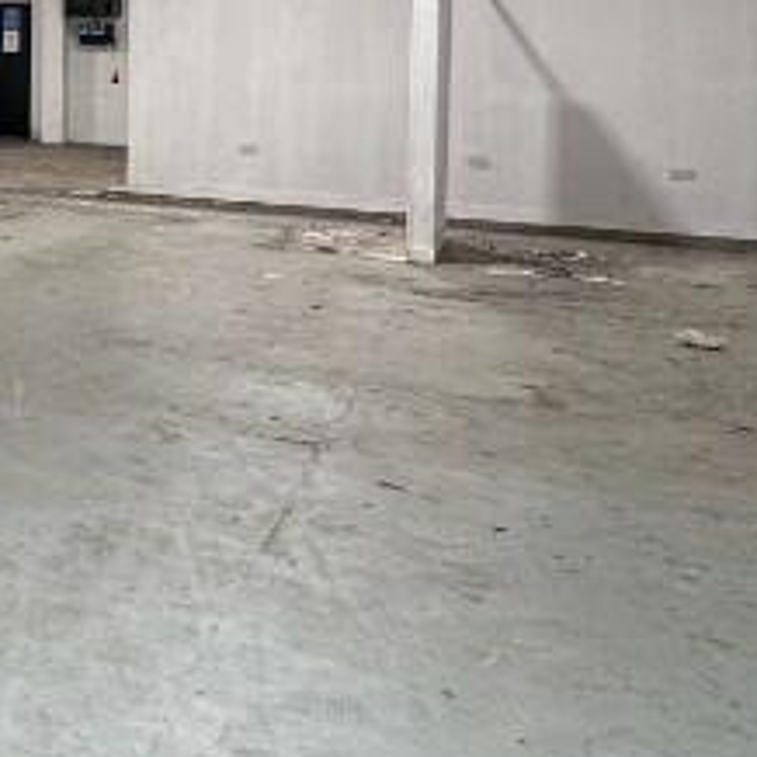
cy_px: 28
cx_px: -642
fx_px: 1435
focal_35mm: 58
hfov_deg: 20.2
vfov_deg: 28.0
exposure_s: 1/100
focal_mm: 2.22
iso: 125
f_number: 2.2
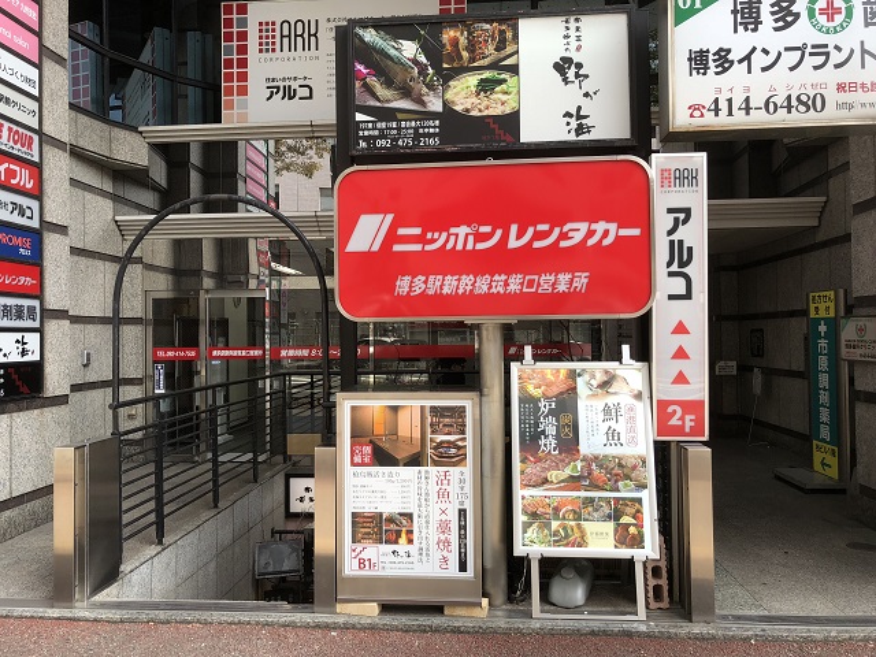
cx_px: 438
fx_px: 709
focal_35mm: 28
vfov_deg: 49.7
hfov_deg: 63.4
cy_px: 328
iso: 20
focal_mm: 3.99
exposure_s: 1/381
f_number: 1.8
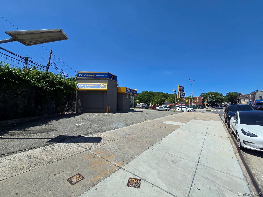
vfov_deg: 89.9
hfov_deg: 106.2
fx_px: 99
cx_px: 132
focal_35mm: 13
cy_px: 98
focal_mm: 2.2
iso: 50
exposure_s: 1/3177
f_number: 2.2
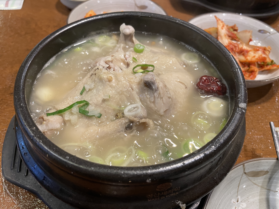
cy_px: 104
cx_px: 140
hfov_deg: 67.3
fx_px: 210
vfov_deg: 53.1
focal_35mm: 26
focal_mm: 4.2
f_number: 1.6
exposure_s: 1/60
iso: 160
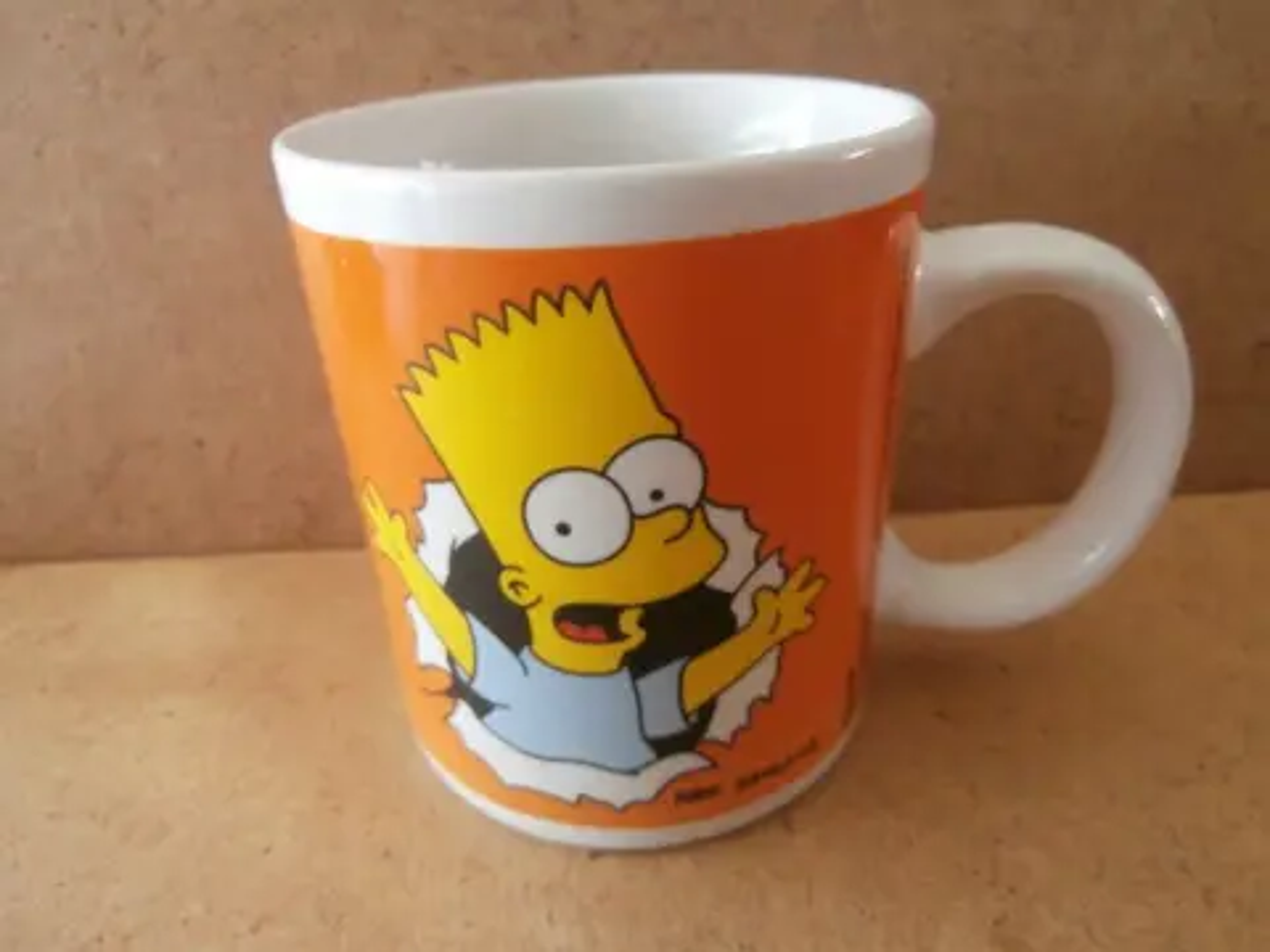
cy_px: 476
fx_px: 881
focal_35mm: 24
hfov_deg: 71.6
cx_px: 635
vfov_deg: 56.8
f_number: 3
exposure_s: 1/30
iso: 125
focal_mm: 4.2
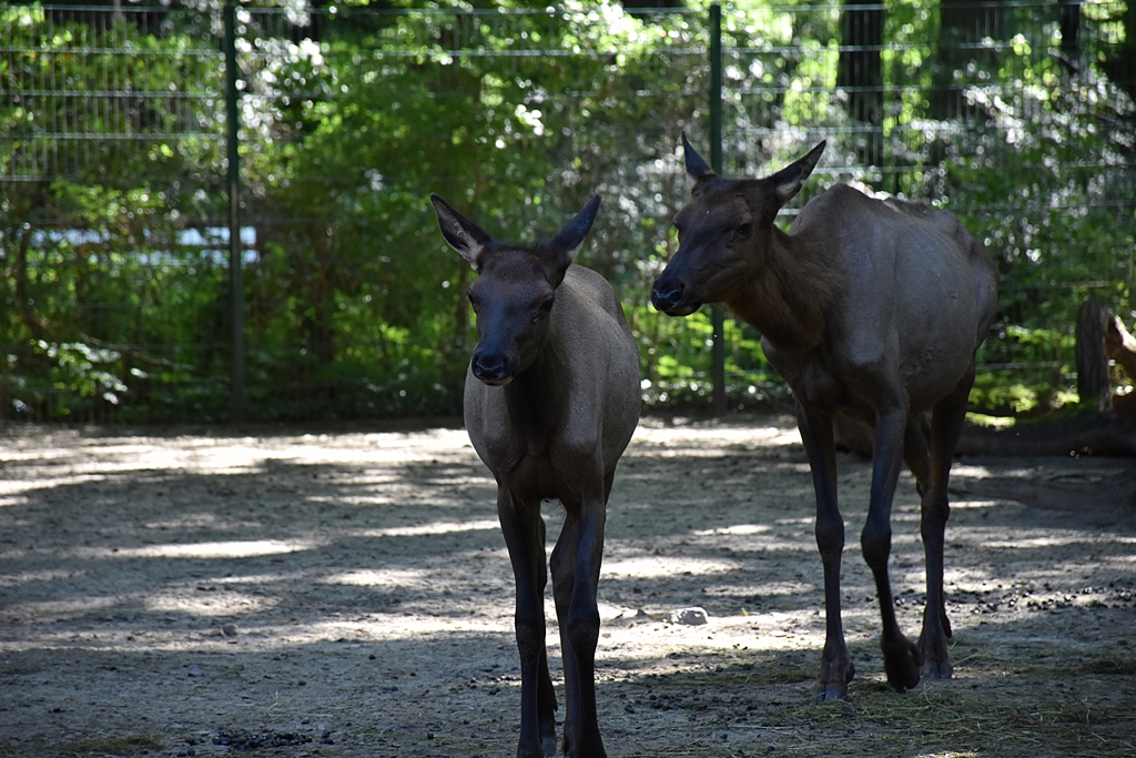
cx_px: 568
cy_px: 379
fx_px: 6627
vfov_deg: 6.5
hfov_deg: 9.8
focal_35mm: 210
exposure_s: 1/160
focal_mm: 140
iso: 800
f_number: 5.6
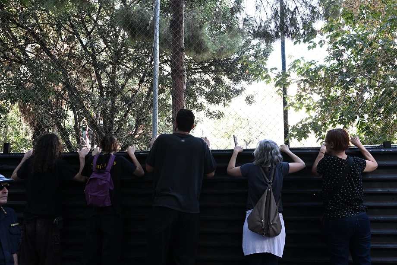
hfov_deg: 59.5
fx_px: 347
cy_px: 132
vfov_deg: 41.7
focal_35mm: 32
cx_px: 198
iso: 1600
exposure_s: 1/250
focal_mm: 31.5
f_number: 4.5
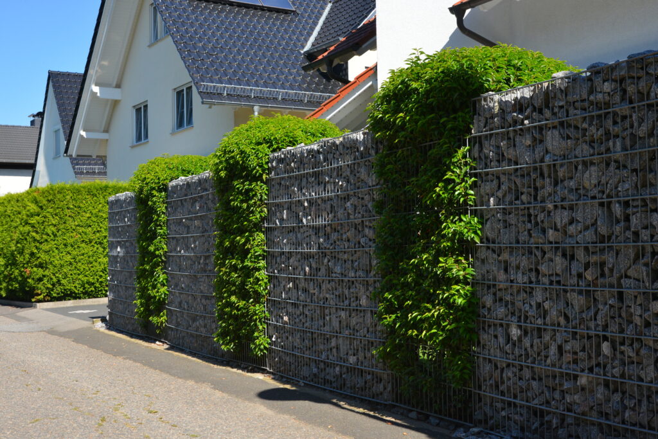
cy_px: 220
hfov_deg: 42.7
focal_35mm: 46
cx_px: 329
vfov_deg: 29.3
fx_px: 841
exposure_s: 1/350
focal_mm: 46
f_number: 11
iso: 560
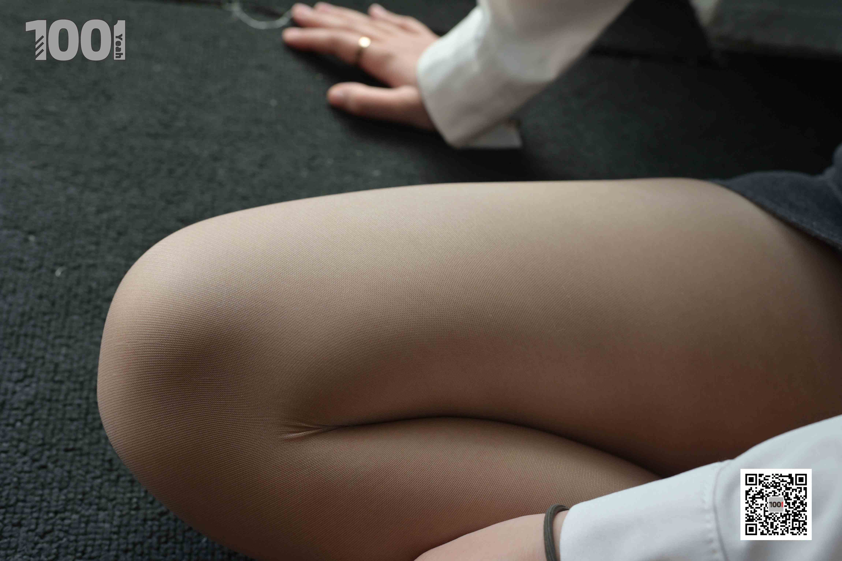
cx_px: 421
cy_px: 280
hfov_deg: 54.4
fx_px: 819
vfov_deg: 37.9
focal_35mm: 35
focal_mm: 35
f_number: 7.1
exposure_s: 1/160
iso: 640
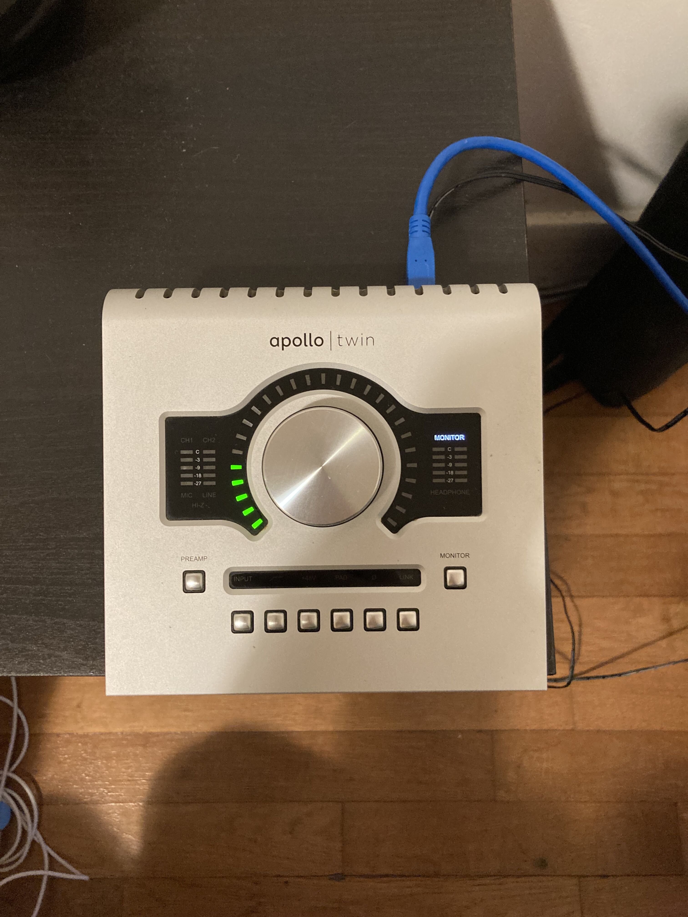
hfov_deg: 49.7
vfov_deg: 63.4
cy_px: 458
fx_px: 742
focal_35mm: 28
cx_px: 344
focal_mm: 3.99
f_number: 1.8
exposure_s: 1/25
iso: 320
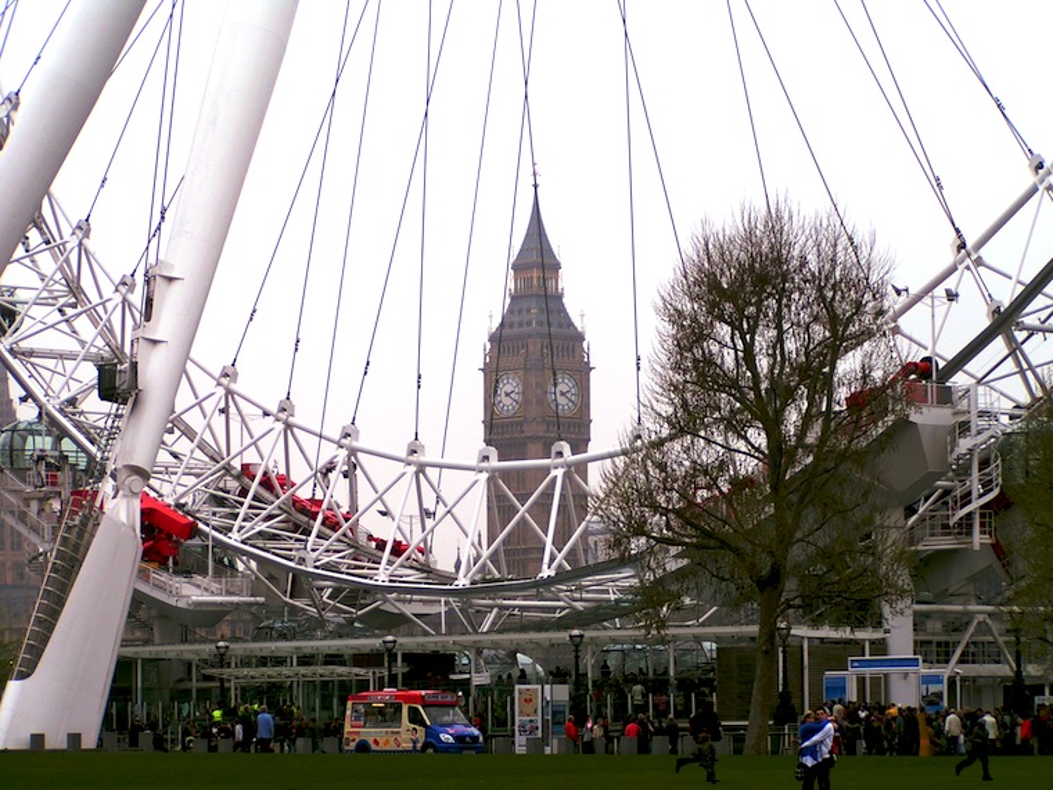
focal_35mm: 125
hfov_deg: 15.8
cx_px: 526
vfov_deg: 11.9
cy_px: 395
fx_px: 3802
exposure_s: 1/200
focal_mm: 19.1
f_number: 3.5
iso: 50
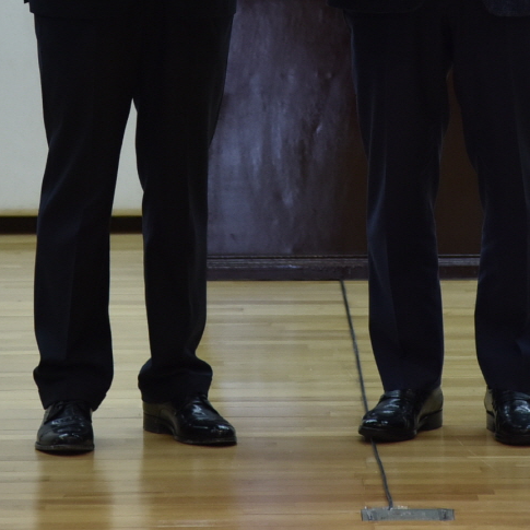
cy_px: -210
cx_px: 278
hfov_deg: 4.6
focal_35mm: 380
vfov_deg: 4.6
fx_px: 6582
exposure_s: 1/125
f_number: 4
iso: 800
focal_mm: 105
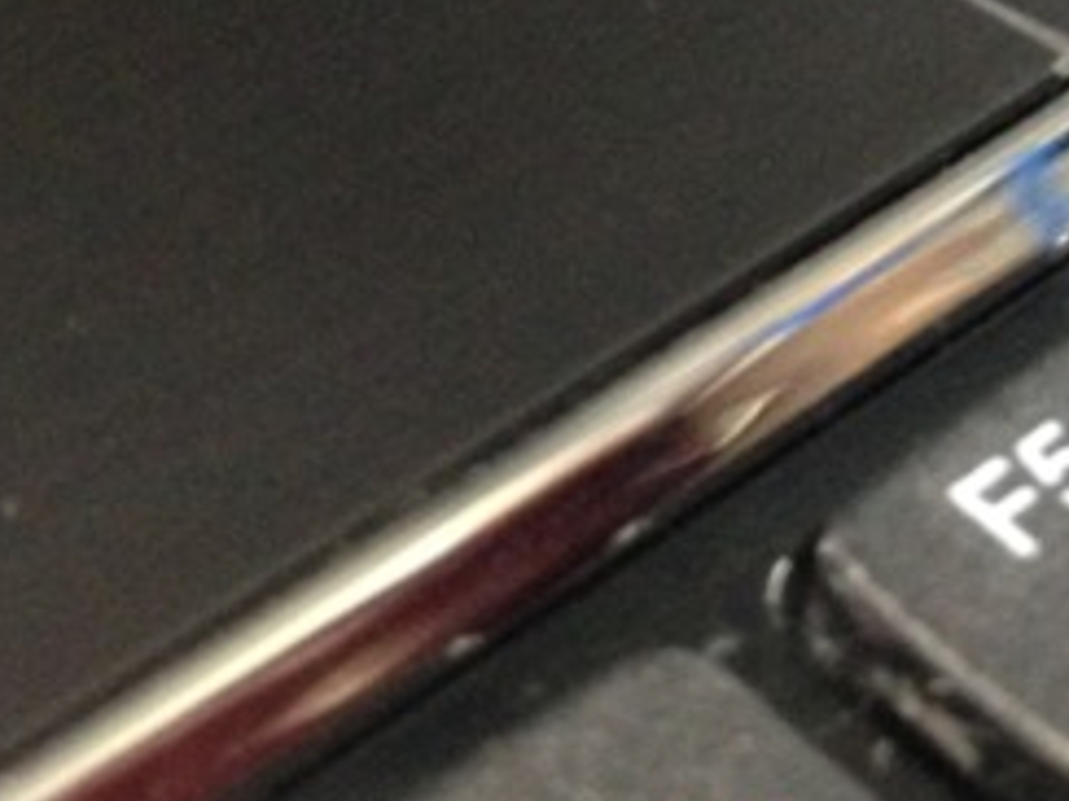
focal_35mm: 108
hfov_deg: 18.1
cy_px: -285
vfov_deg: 13.2
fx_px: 3335
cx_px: 793
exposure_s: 1/15
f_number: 2.4
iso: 400
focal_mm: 4.12
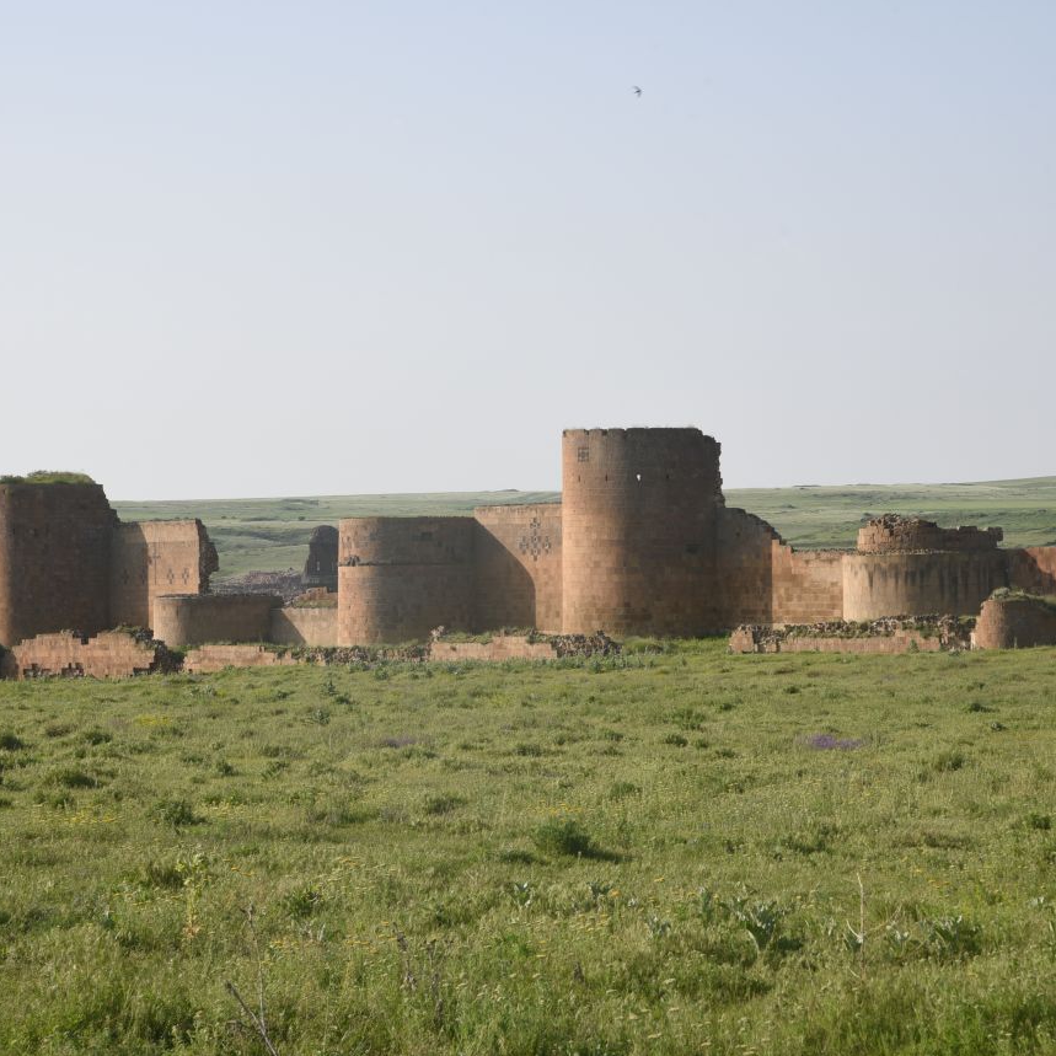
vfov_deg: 24.0
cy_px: 529
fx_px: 2485
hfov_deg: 24.0
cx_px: 519
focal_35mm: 72
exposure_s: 1/160
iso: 160
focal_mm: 56
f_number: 13
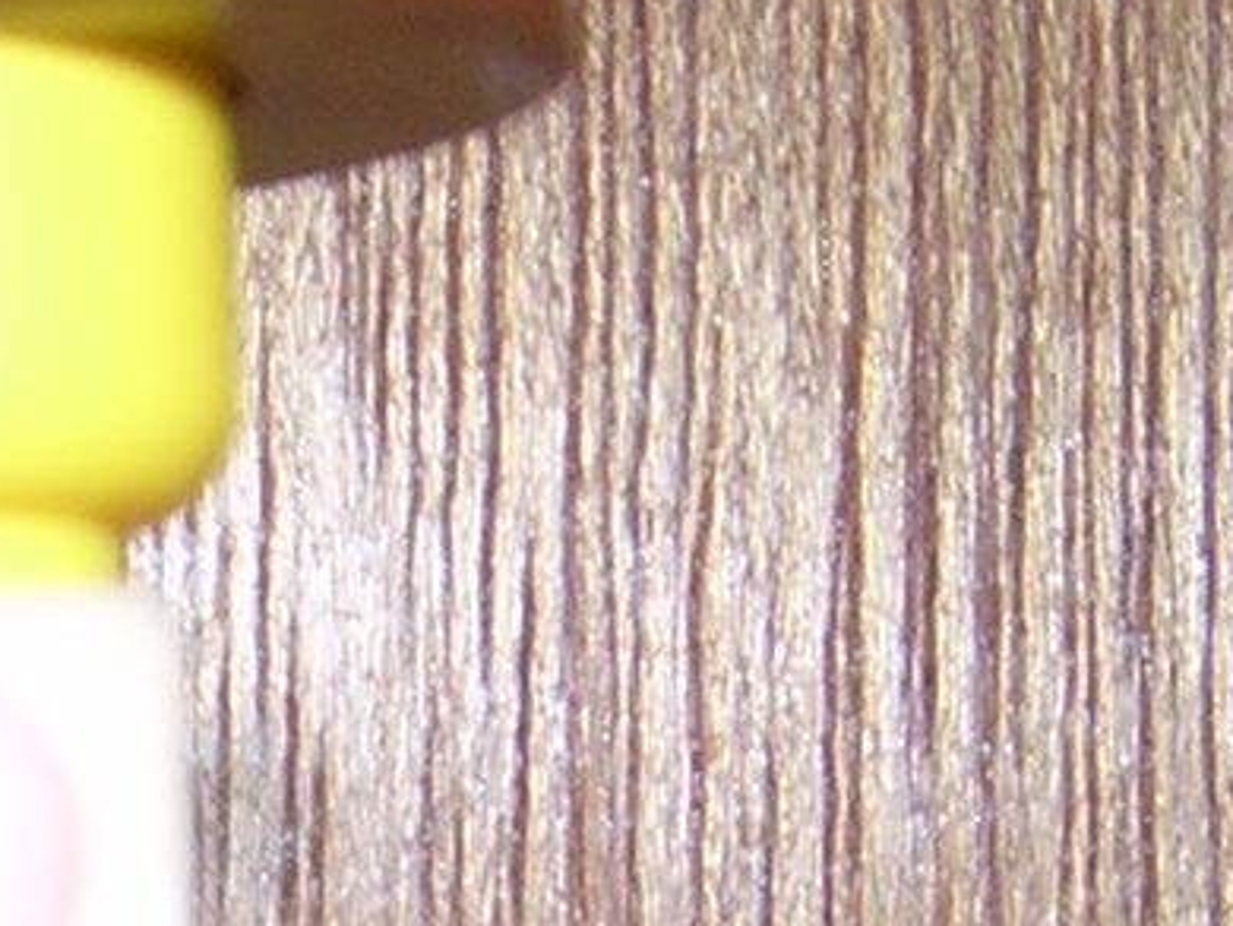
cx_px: -117
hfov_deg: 11.9
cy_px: 1052
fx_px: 5845
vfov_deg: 9.0
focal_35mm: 164
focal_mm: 5.2
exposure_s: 1/60.1
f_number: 5.4
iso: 100
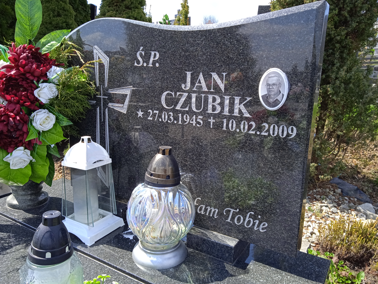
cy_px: 142
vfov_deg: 49.7
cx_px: 189
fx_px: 306
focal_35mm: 28
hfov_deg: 63.4
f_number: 2.2
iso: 100
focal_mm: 3.43
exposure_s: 1/371
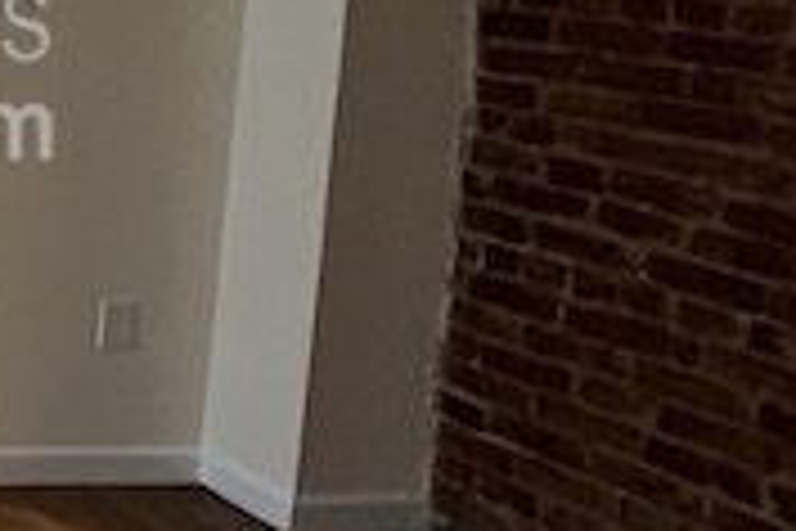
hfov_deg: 18.9
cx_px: -818
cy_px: 50
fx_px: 1349
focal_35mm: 61
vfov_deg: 21.7
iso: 200
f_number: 1.8
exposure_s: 1/60
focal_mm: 1.57
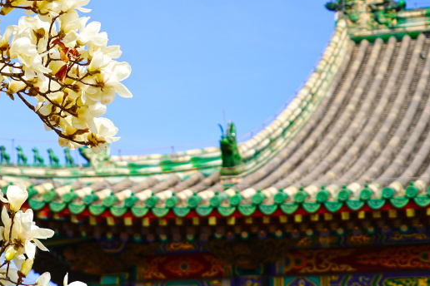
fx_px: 1397
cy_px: 124
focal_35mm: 117
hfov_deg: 17.1
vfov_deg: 11.7
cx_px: 8
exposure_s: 1/400
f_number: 5.6
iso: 100
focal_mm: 59
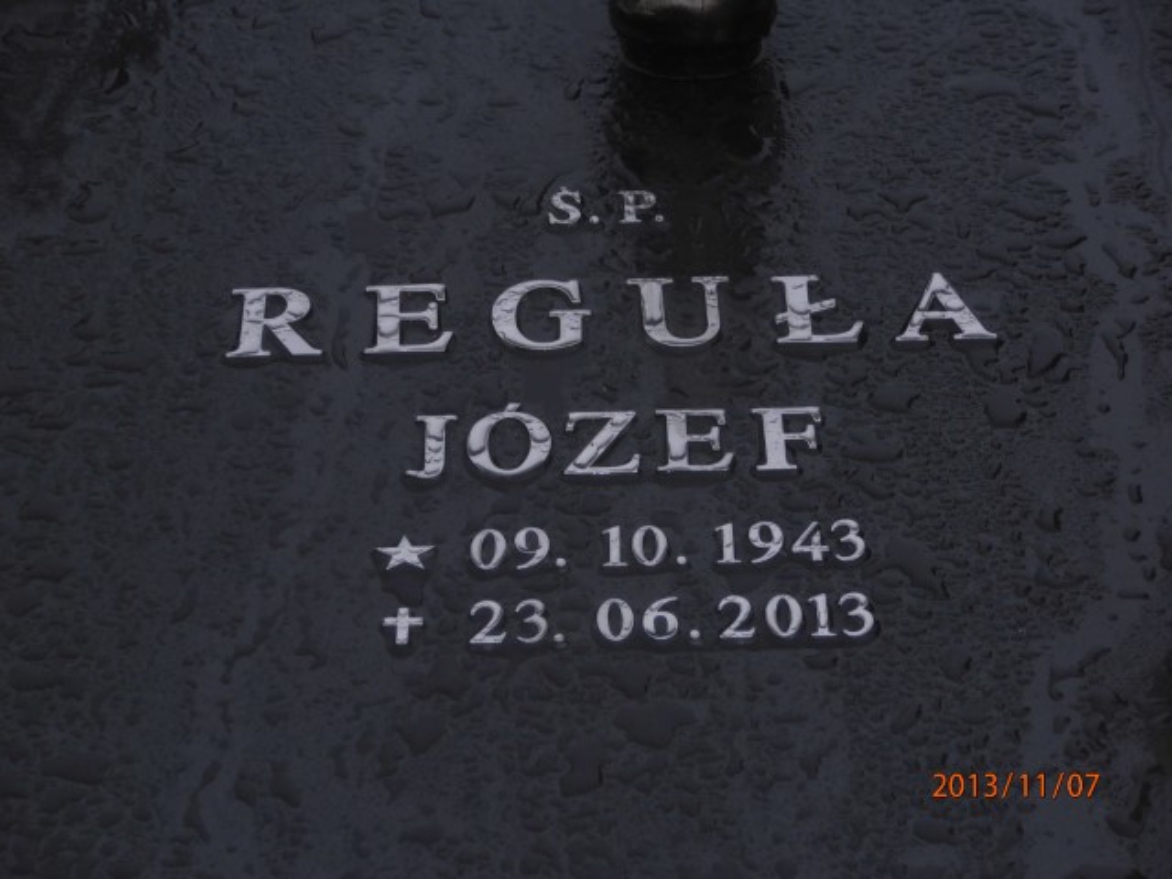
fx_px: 4672
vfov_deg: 10.7
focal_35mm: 138
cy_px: 440
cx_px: 586
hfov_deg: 14.3
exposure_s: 1/80
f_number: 5.8
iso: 80
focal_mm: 24.39
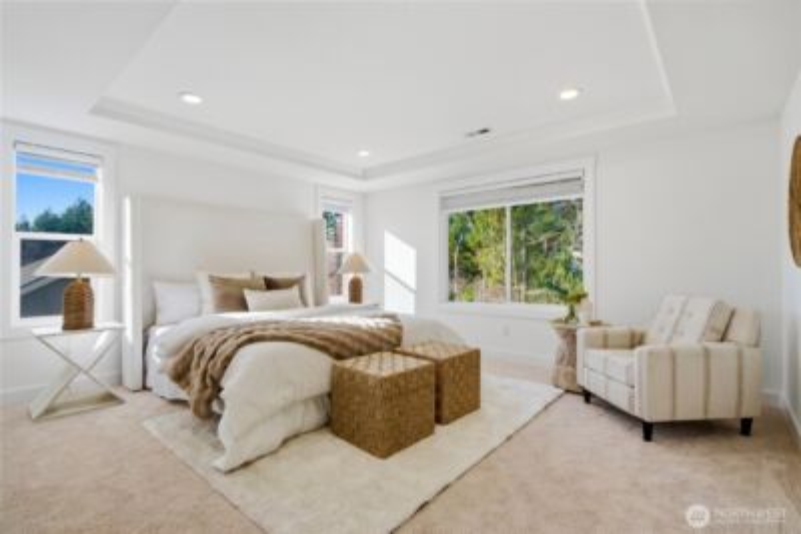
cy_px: 267
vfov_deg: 70.5
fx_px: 378
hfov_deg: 93.3
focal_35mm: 17
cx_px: 400
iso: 400
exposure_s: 1/160
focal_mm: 17
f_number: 9
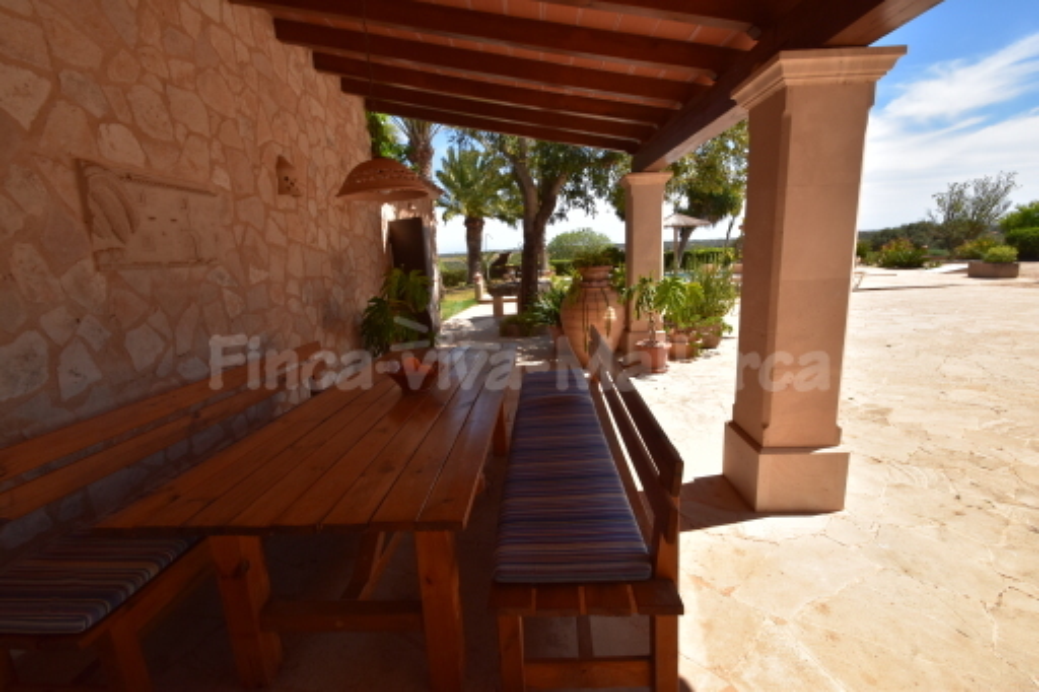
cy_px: 346
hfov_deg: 100.4
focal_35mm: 15
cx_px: 520
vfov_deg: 77.3
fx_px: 433
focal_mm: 10
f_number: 10
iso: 400
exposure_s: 1/320
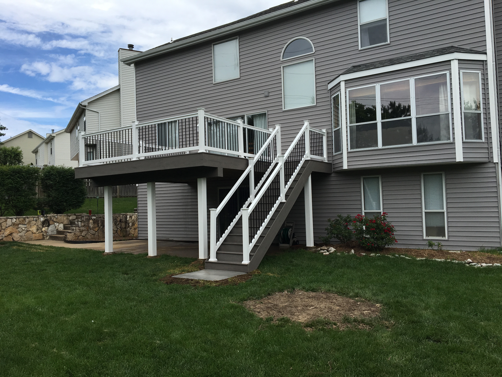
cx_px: 251
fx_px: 421
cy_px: 188
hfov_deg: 61.7
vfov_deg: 48.2
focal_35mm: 29
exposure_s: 1/1083
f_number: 2.2
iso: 25
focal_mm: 4.15
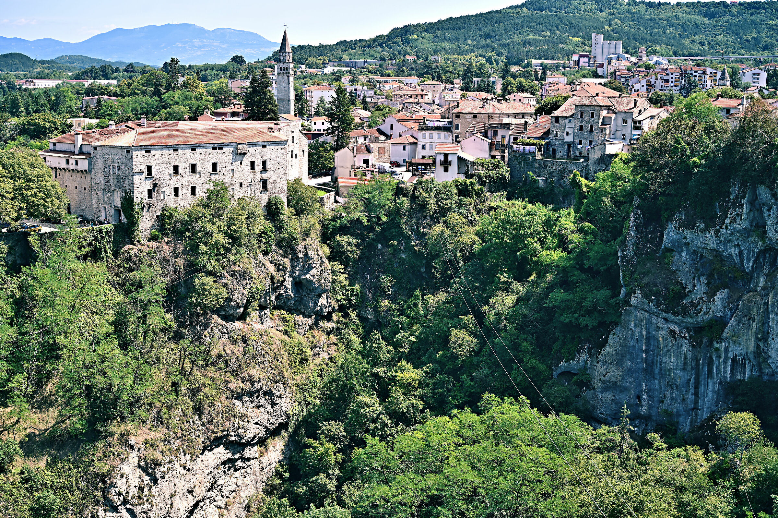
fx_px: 972
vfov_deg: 29.8
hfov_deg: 43.6
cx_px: 389
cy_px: 259
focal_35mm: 45
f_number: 6.3
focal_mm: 45
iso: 100
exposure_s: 1/250
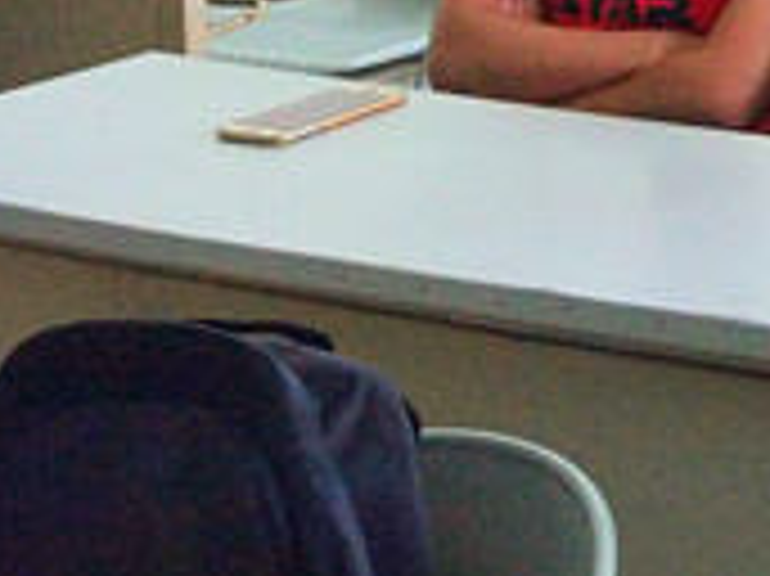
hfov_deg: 12.4
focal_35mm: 131
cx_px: 1747
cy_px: -310
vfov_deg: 10.9
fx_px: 2912
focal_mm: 4.26
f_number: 2
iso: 277
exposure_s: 1/33
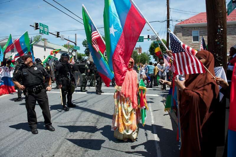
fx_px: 157
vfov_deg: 53.1
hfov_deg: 73.8
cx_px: 118
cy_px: 78
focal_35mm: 24
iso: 200
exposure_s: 1/1000
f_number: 4.5
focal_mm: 24
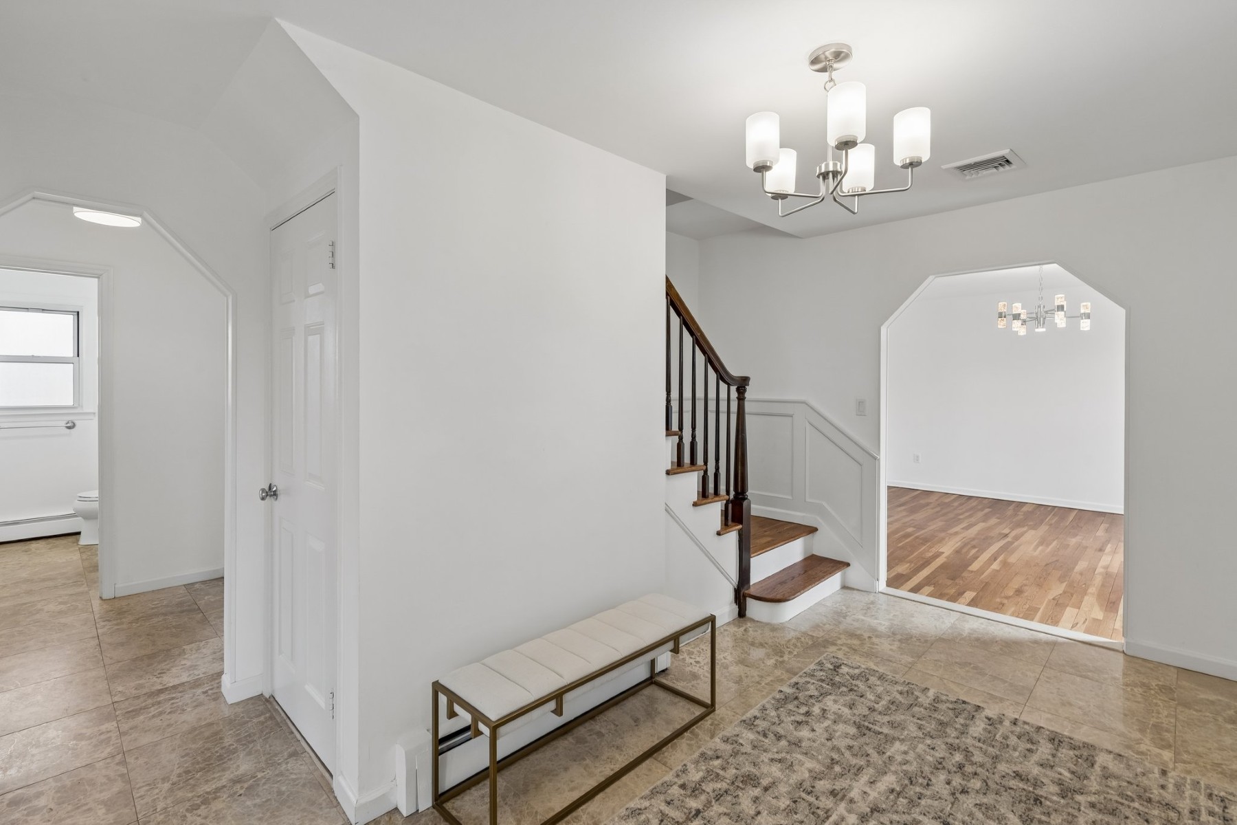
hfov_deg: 96.7
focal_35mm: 16
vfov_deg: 73.7
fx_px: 550
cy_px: 412
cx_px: 618
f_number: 8
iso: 250
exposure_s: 1/50
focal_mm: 16
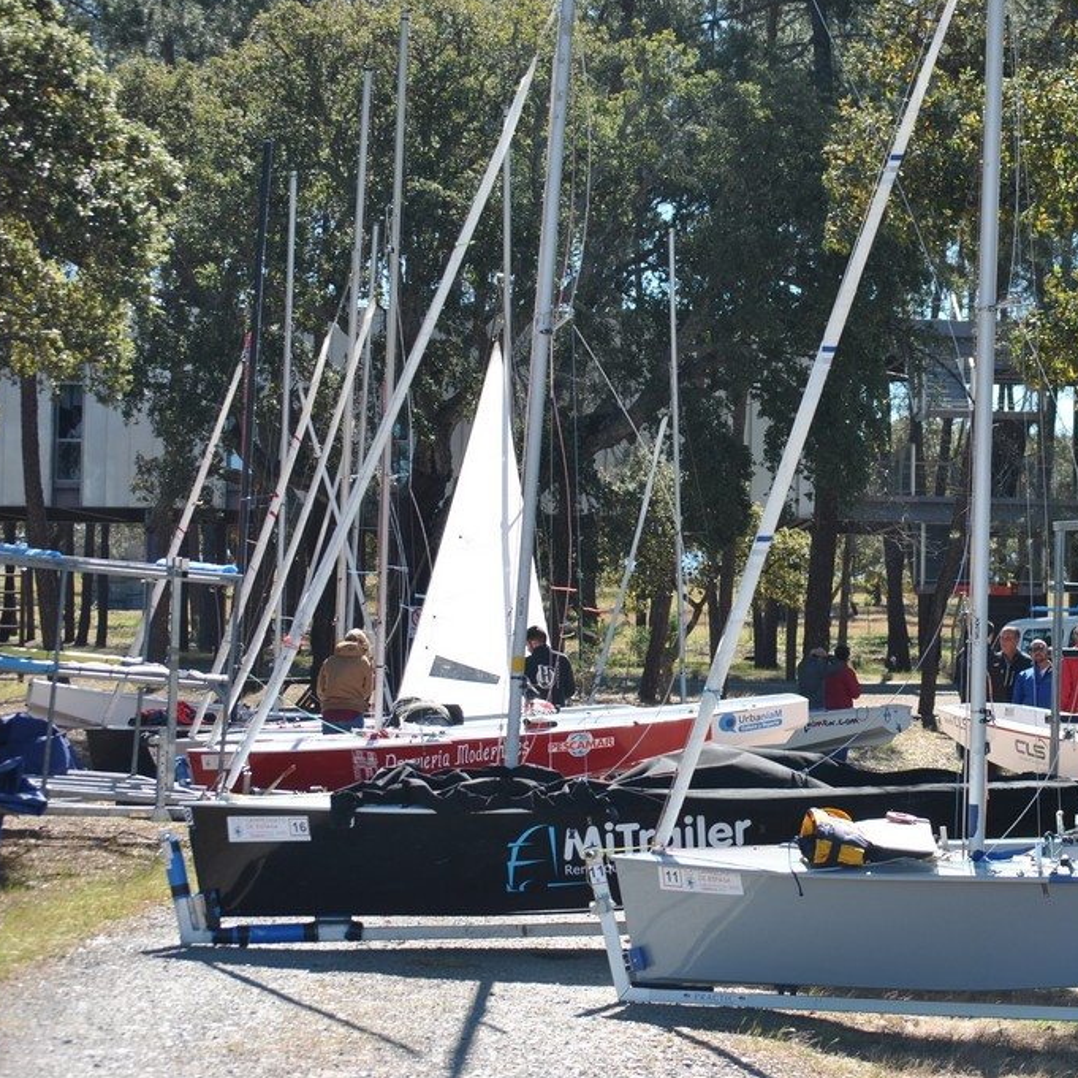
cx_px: 793
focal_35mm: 106
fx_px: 3722
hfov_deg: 16.4
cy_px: 537
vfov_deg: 16.5
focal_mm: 55
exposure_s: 1/200
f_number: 7.1
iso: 100
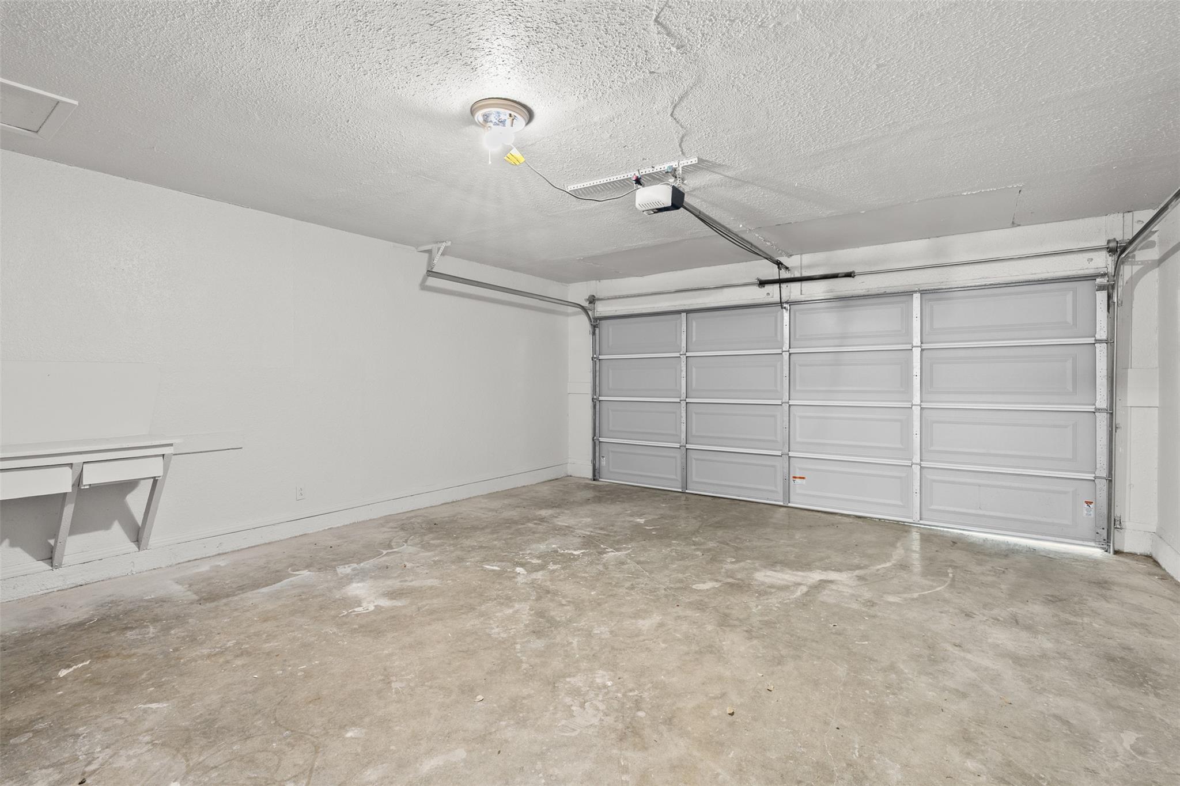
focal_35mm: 16
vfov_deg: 73.7
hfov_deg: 96.7
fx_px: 524
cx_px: 590
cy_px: 393
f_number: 9
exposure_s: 8
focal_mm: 16
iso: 400
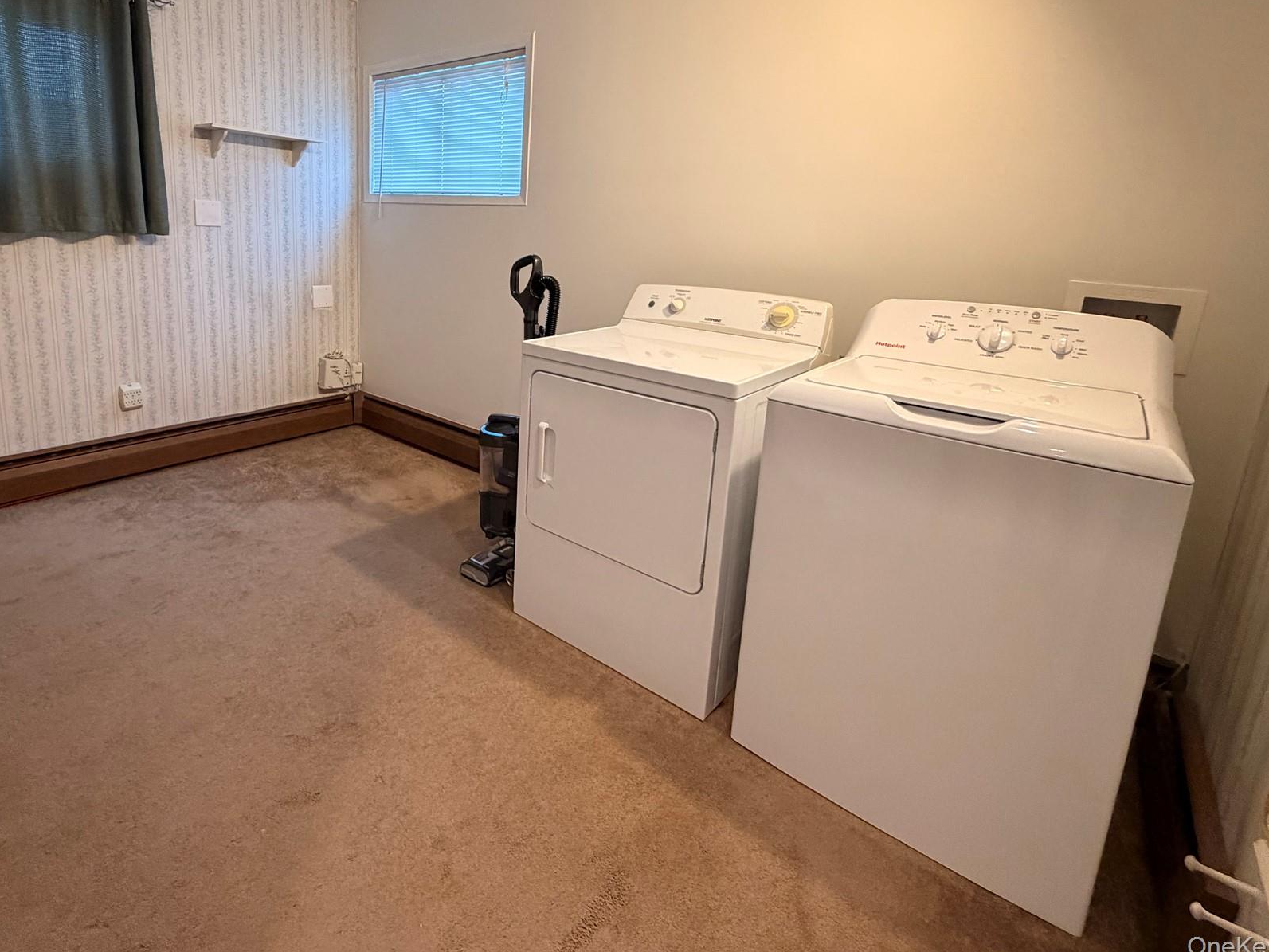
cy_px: 354
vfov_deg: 70.4
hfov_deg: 87.1
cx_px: 534
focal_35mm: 18
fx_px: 660
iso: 400
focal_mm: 2.22
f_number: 2.2
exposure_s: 1/60
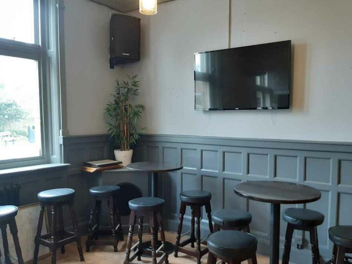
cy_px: 145
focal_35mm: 30
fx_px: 305
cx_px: 198
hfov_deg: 59.7
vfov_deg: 46.8
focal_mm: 3.92
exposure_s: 1/50
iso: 200
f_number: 1.7
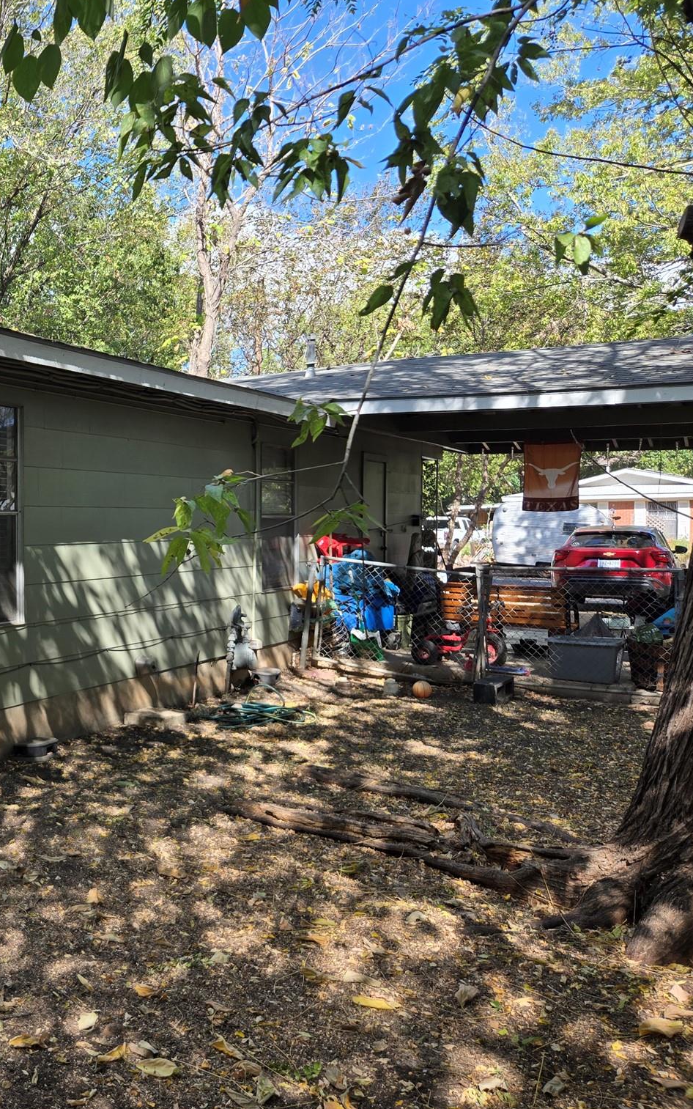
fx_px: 997
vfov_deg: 58.1
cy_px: 556
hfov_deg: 33.8
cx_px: -52
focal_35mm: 33
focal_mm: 5.4
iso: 25
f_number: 1.8
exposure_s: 1/628
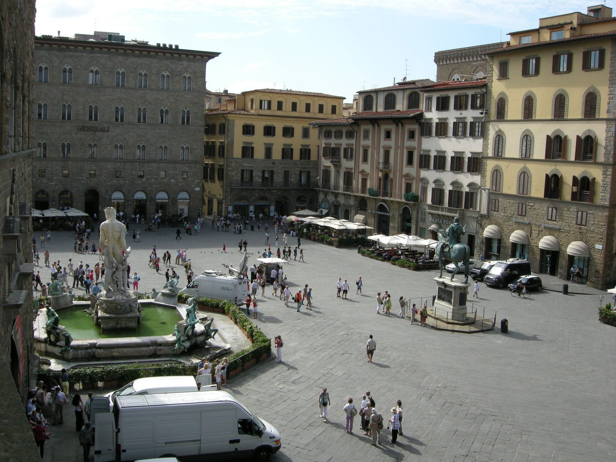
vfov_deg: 39.7
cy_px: 231
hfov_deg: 51.4
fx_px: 641
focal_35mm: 36
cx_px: 308
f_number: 5.4
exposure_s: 1/218
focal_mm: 7.5
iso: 64
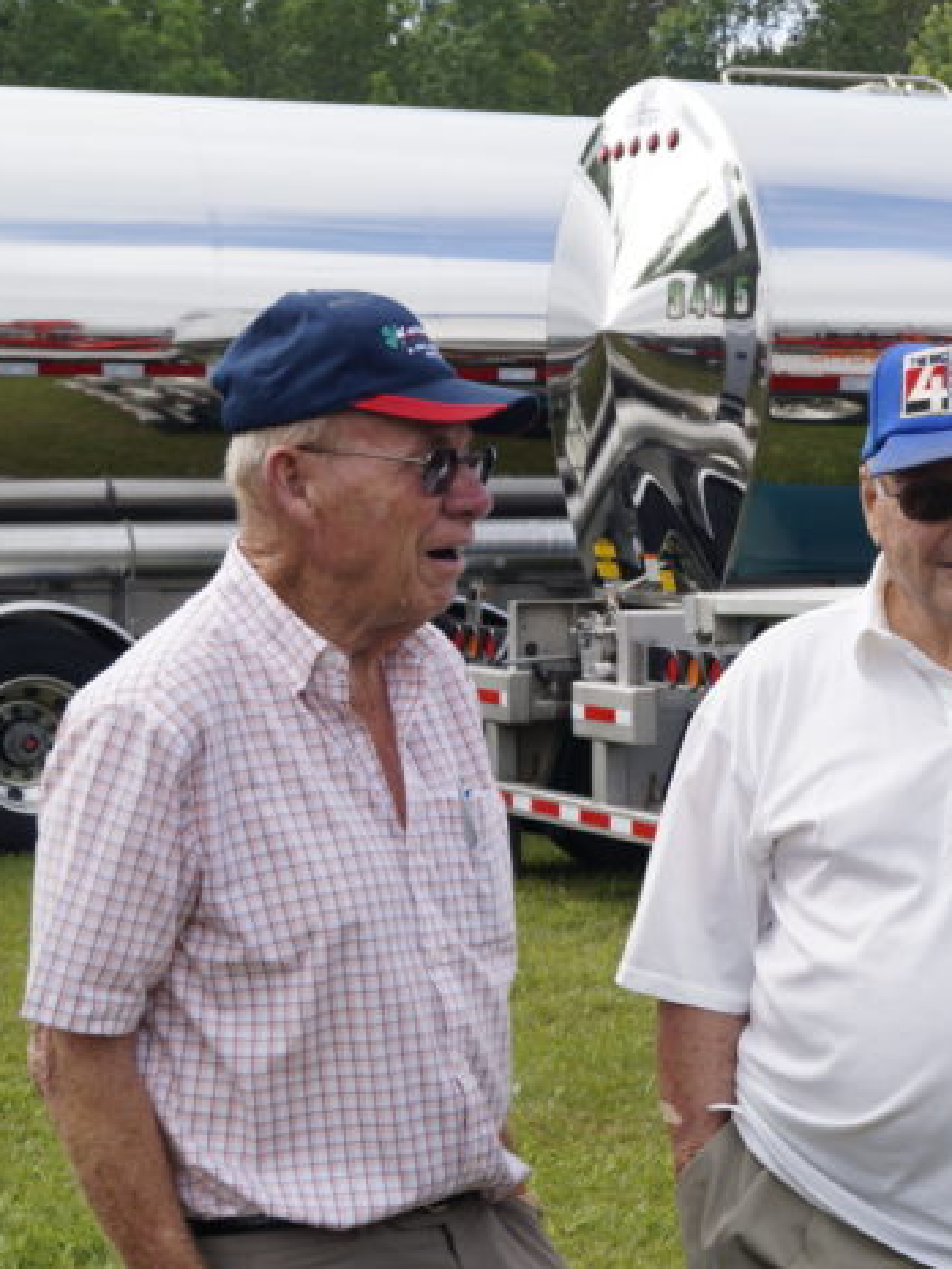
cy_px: 710
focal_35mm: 87
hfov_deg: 16.5
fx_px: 3182
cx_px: 1031
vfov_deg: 22.5
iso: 100
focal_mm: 35
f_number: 9
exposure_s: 1/125
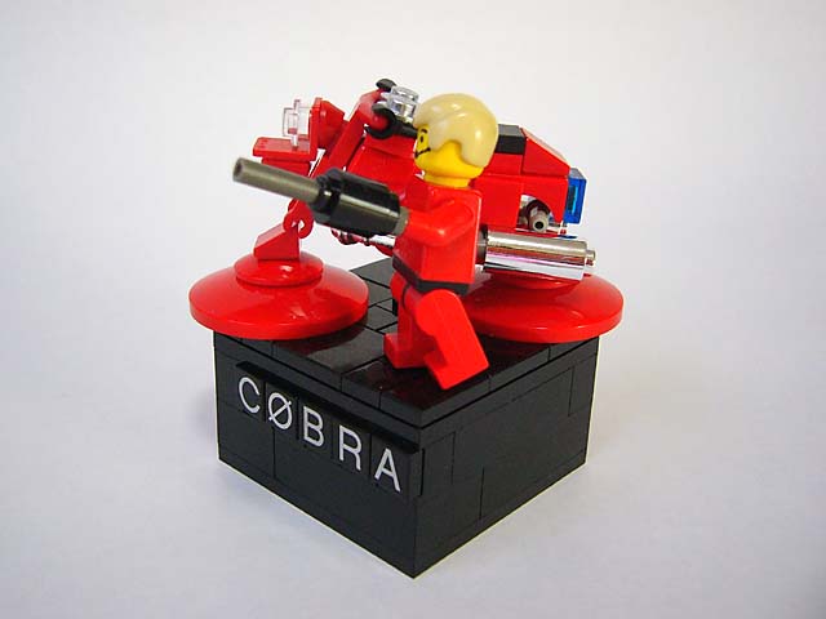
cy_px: 310
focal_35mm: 35
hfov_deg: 52.6
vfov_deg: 40.7
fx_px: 835
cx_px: 413
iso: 200
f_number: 2.8
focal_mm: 5.8
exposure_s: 1/15
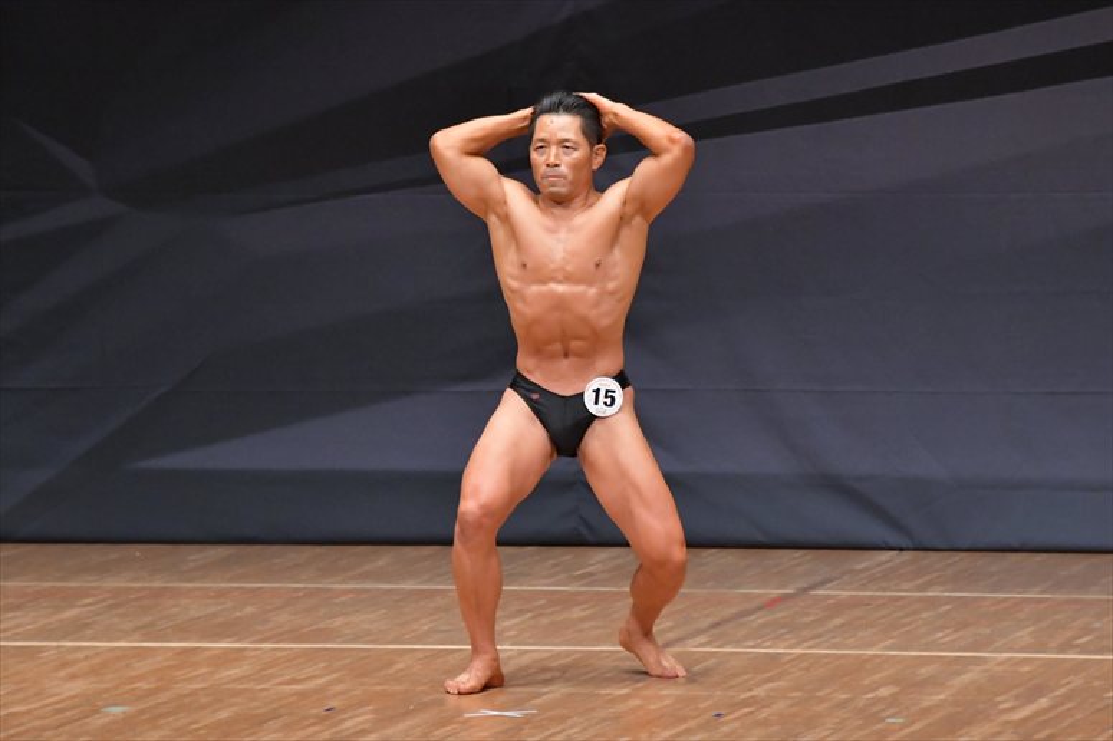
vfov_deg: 4.6
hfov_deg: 6.9
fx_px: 9271
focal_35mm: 300
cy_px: 370
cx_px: 556
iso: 6400
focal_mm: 200
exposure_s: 1/400
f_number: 5.6
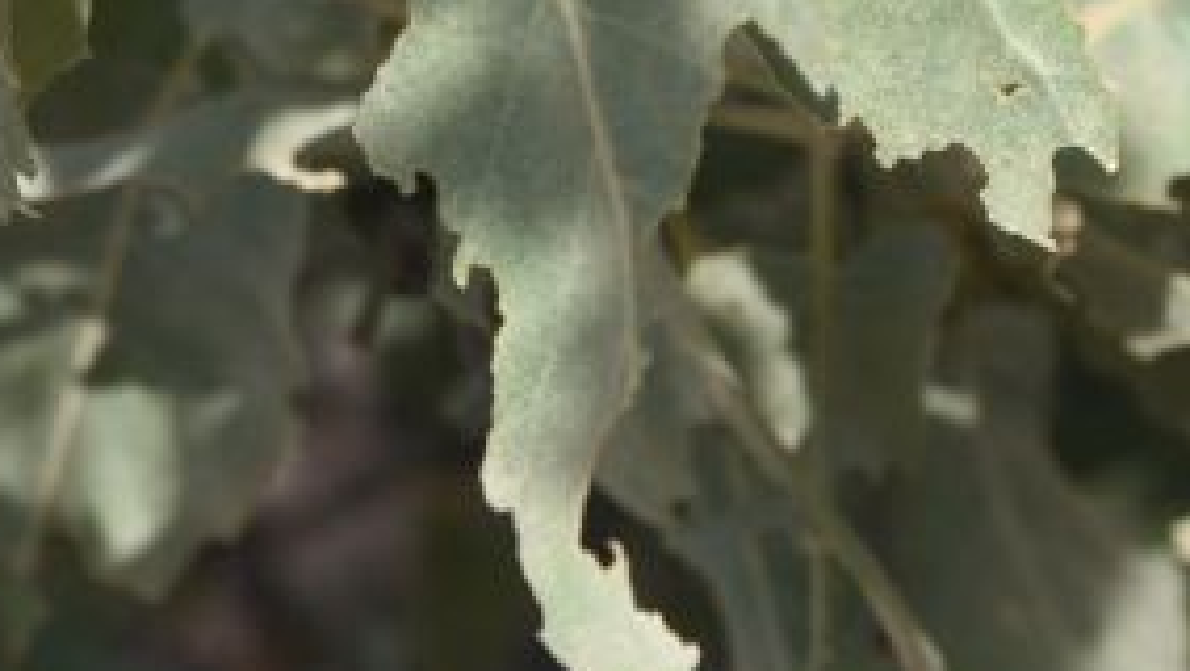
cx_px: 1102
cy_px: -472
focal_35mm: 240
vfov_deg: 5.0
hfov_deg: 8.9
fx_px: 7576
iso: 200
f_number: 8
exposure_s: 1/400
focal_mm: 50
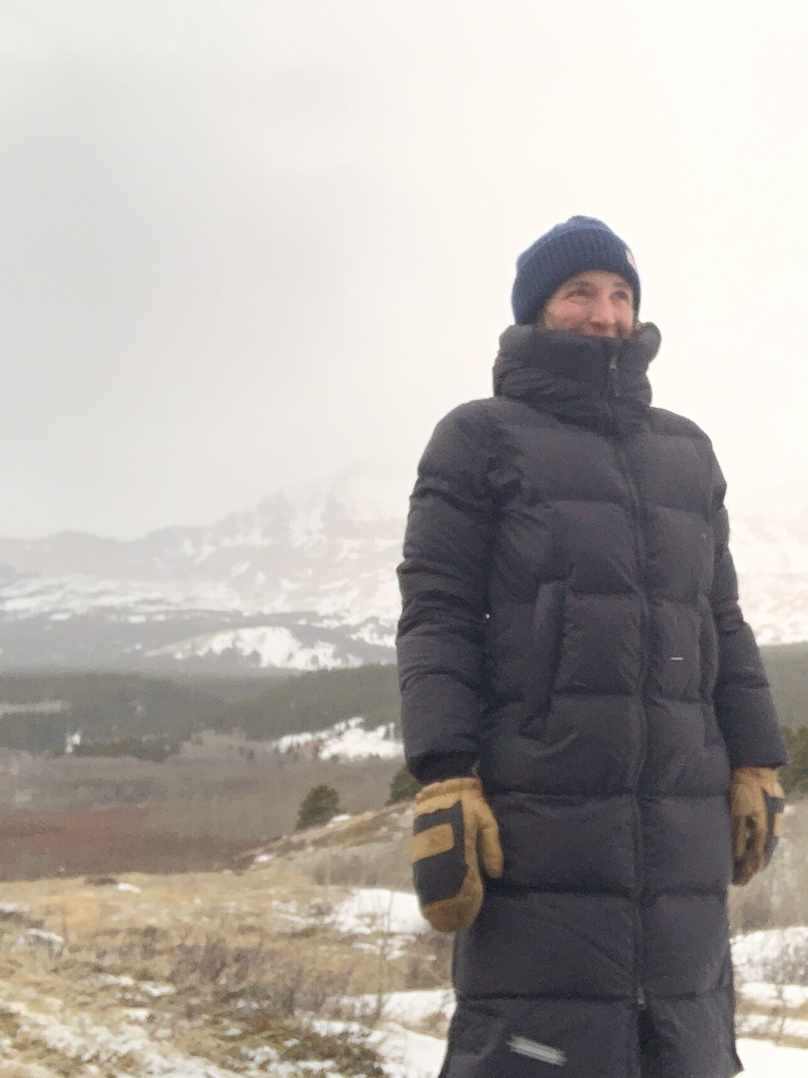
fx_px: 1494
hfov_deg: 29.9
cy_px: 535
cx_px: 590
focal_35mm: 48
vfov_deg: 39.7
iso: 16
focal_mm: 2.87
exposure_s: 1/578
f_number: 2.2
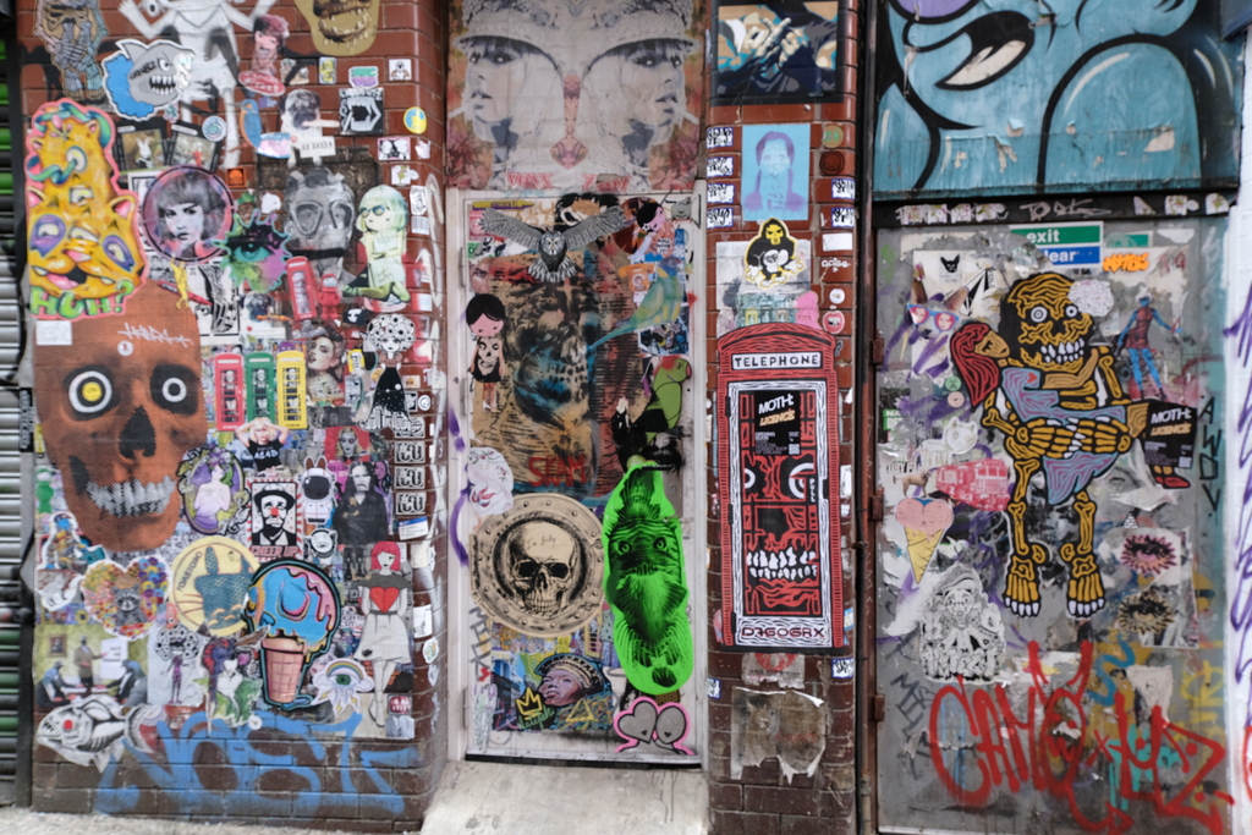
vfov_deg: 43.6
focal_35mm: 30
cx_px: 626
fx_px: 1043
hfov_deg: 61.9
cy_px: 418
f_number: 4.5
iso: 160
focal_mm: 20
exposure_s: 1/100
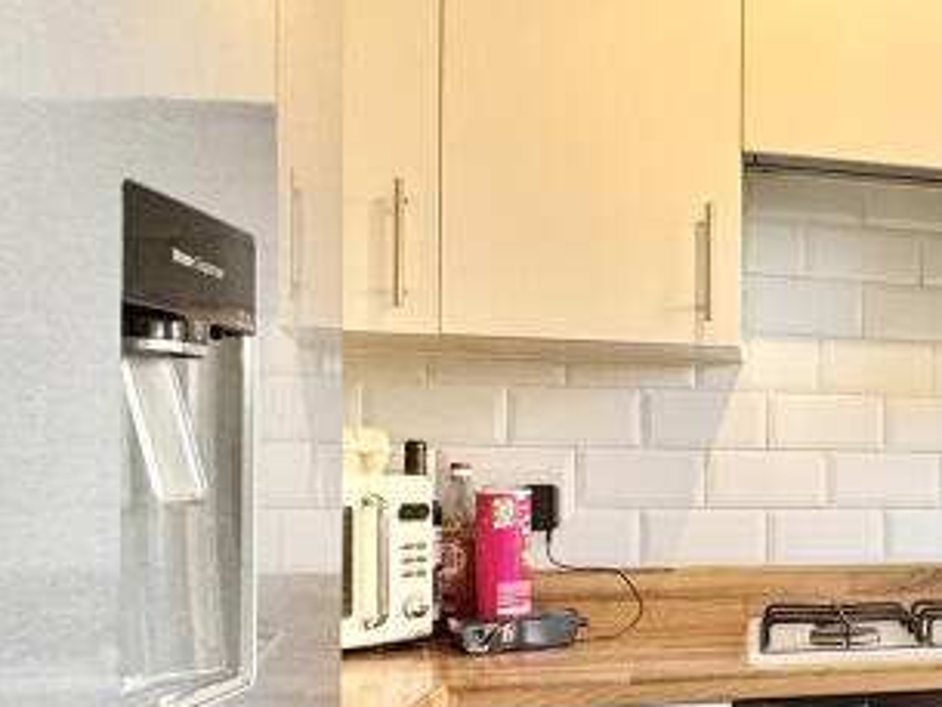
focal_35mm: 47
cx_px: 1232
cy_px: 488
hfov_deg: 31.1
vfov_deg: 30.6
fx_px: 1280
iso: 100
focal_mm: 2.22
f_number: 2.2
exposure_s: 1/99
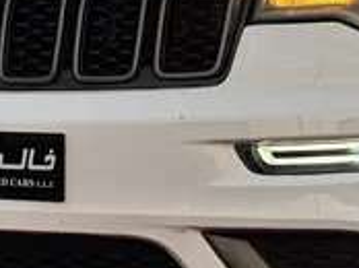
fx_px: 1833
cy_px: 4
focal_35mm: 177
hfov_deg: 11.2
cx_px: 281
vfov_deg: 8.3
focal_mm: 6.76
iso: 64
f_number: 1.78
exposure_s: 1/854
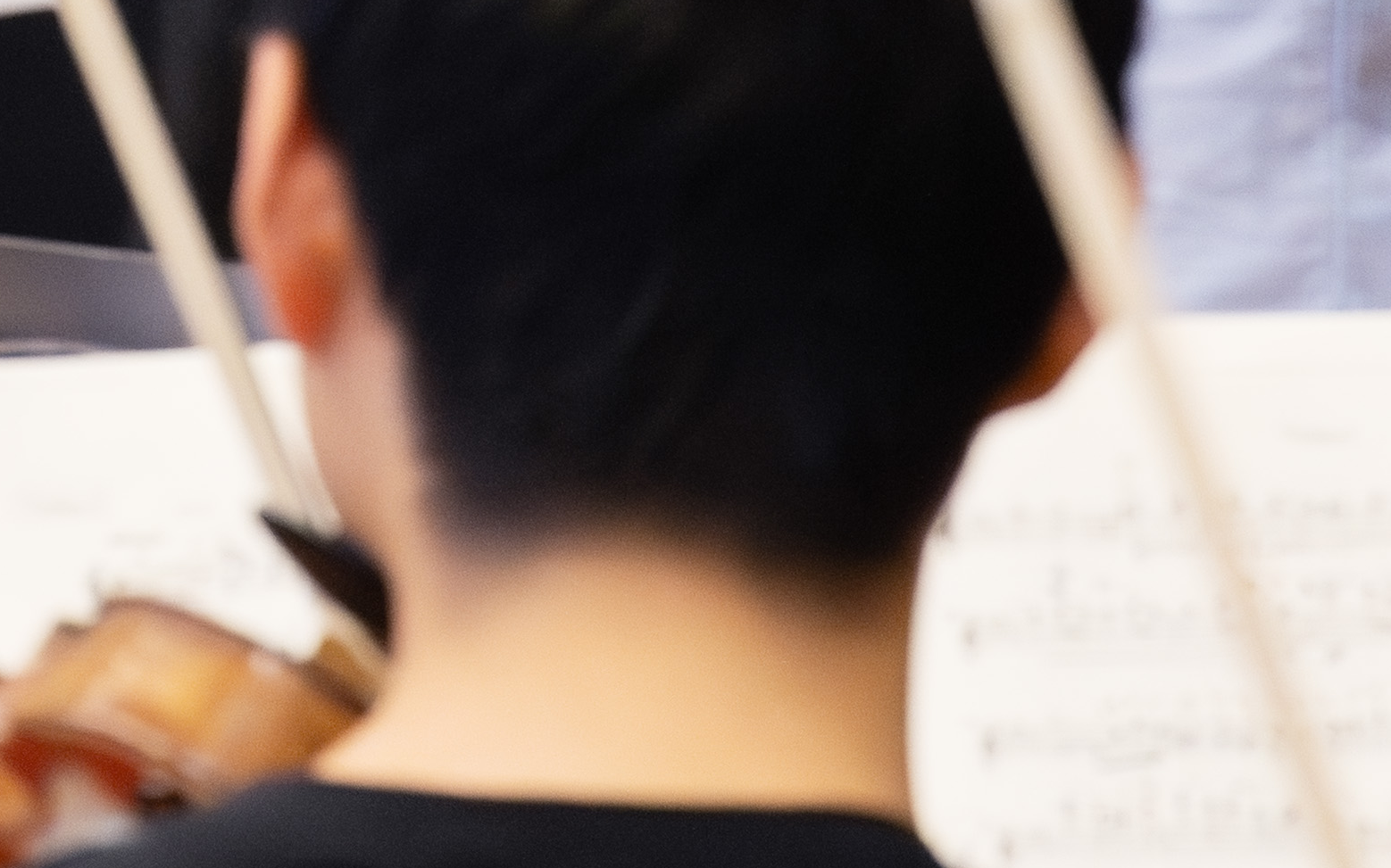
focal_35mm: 635
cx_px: -696
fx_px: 24067
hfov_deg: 3.3
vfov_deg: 2.1
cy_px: -783
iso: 8000
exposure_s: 1/160
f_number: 6.3
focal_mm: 120
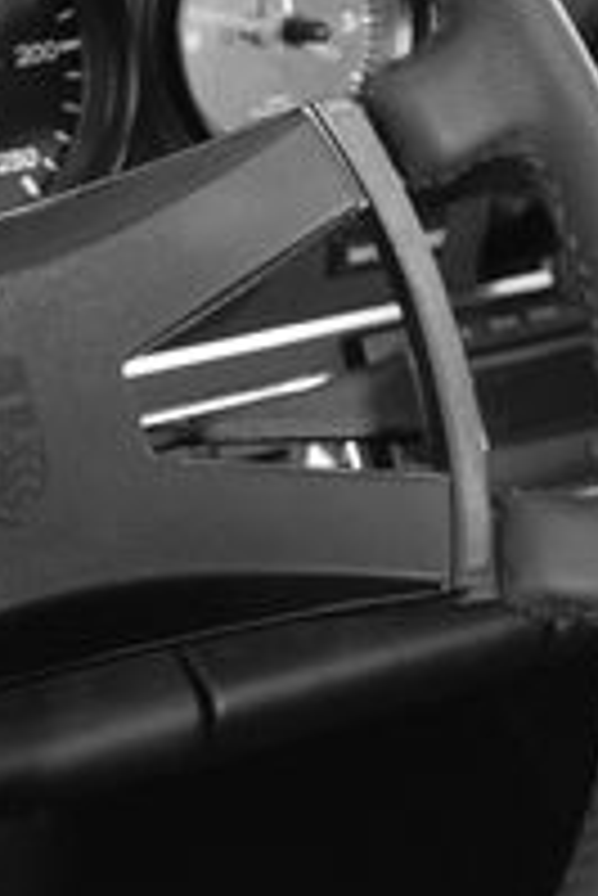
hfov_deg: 7.0
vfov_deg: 10.4
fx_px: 4900
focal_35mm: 197
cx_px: -27
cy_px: 527
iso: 100
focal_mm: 34
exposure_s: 1
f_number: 5
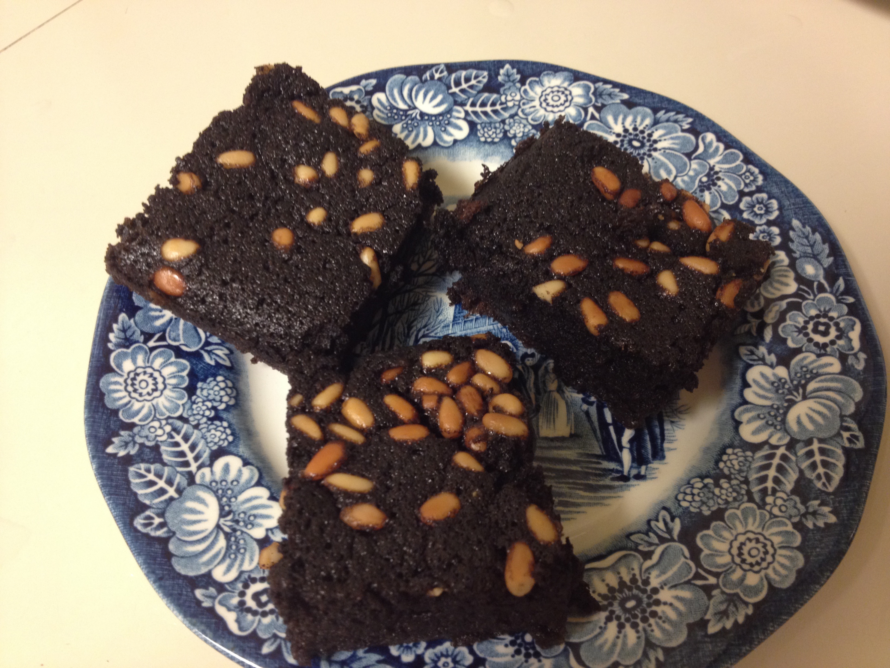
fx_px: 900
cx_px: 445
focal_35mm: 35
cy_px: 334
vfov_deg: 40.7
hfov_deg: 52.6
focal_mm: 4.28
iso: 125
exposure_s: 1/20
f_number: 2.4
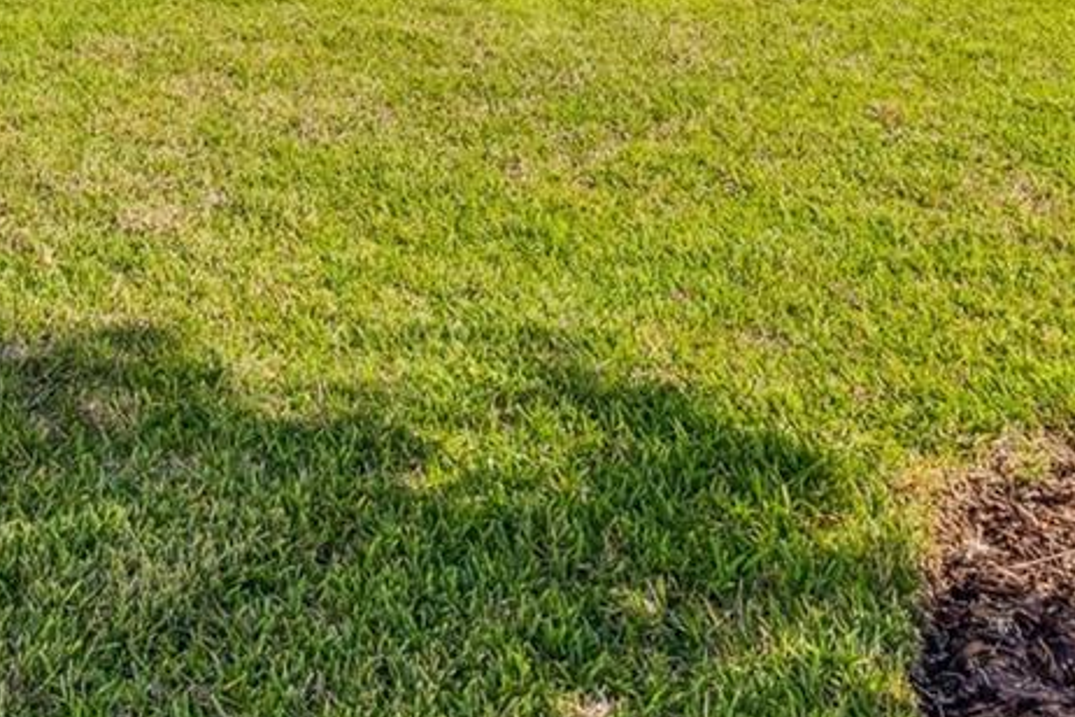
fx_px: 1553
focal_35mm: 52
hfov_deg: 35.5
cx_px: 74
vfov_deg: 22.3
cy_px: -303
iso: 100
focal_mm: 10
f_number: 7.1
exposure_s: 1/200
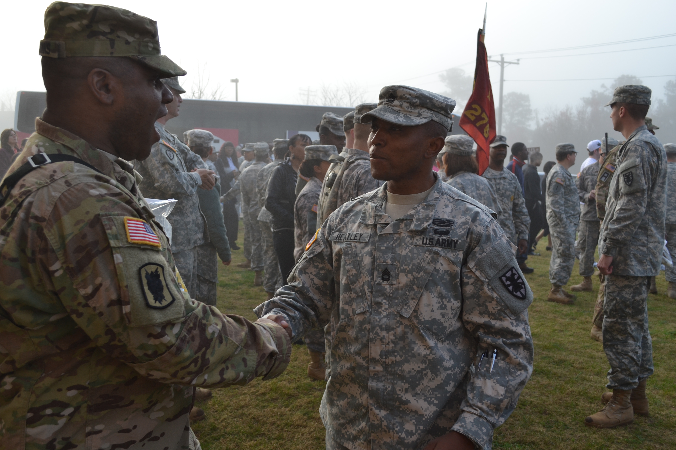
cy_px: 225
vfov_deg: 36.9
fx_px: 676
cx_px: 338
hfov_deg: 53.1
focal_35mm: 36
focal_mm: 24
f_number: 6.3
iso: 100
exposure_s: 1/160
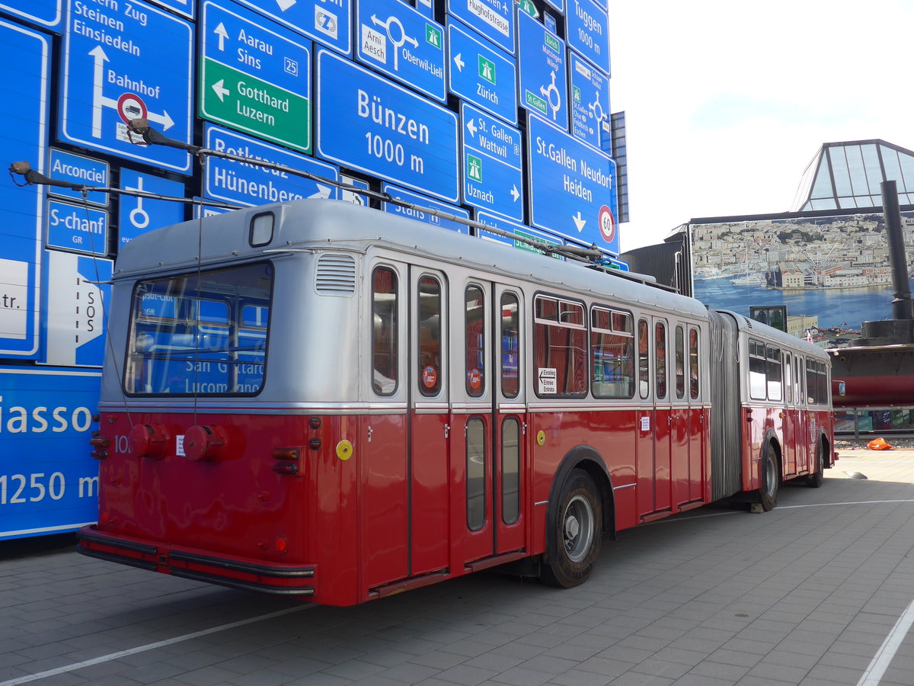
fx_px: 819
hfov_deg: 58.4
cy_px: 343
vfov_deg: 45.4
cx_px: 457
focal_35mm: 31
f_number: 2.8
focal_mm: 6.5
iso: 80
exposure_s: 1/500
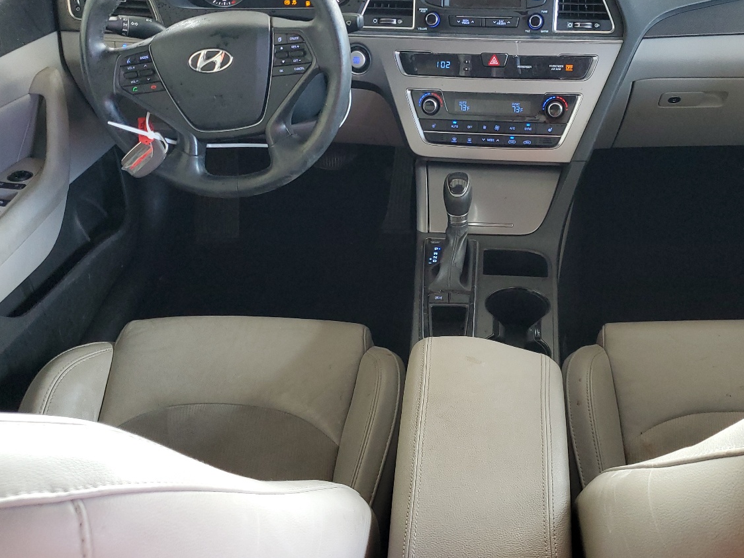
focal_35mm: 37
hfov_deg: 49.8
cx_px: 444
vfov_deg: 38.7
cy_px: 271
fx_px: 795
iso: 125
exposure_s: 1/60.2
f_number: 1.5
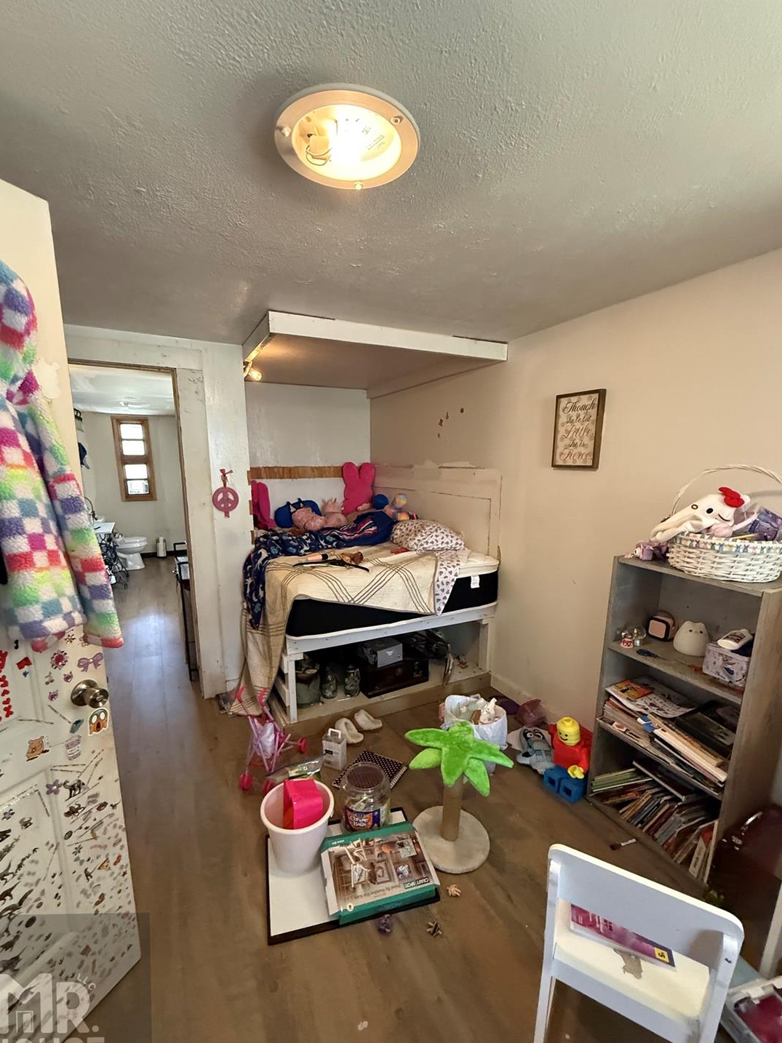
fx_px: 452
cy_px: 556
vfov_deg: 98.0
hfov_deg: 81.7
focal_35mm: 15
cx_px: 374
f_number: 2.2
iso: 800
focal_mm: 2.22
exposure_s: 1/60
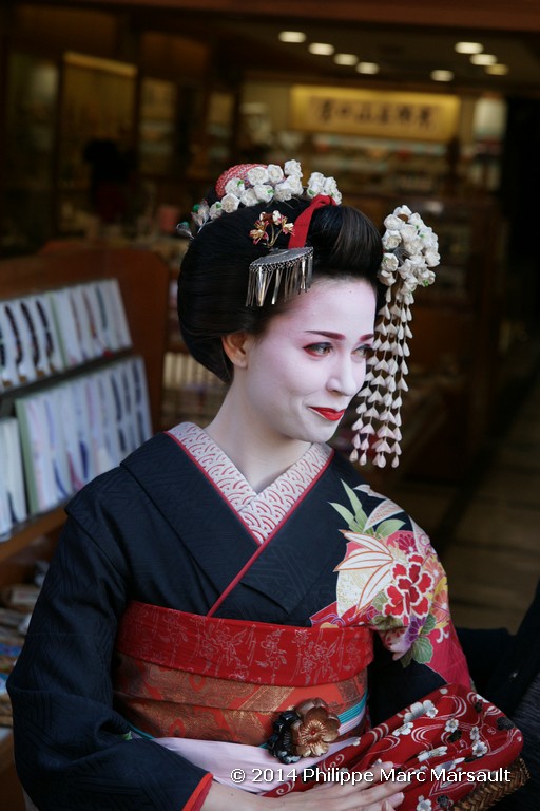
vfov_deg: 28.8
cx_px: 270
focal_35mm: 70
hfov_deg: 19.5
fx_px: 1575
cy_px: 406
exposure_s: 1/250
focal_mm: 70
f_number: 5
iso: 400
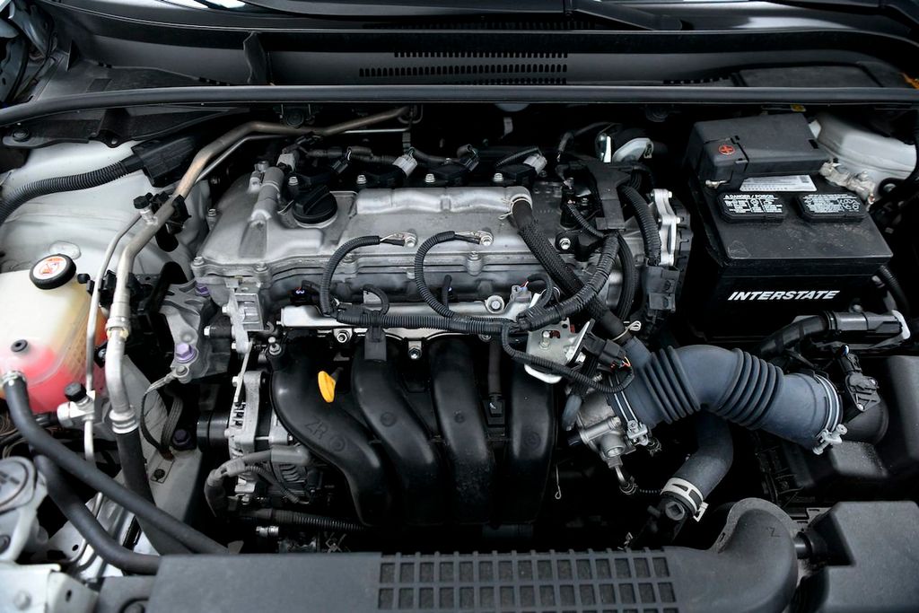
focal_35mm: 24
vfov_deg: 53.1
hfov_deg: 73.7
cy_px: 306
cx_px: 460
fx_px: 613
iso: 2500
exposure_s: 1/320
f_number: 3.5
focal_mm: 24
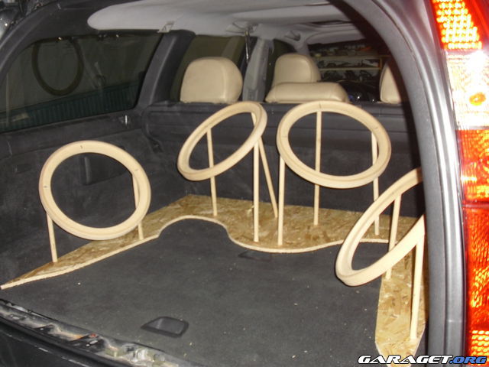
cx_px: 244
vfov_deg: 37.7
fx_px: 537
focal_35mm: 38
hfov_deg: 49.0
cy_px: 184
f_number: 2.8
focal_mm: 6.2
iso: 200
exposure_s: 1/60
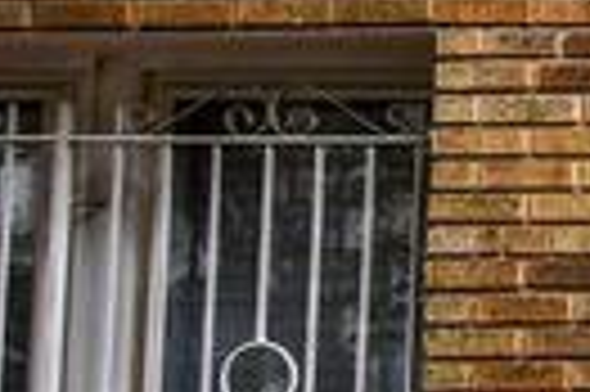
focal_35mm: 141
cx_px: 1797
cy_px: 291
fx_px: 2308
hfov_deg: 10.3
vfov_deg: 9.7
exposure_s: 1/250
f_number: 5.6
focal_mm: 12
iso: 400
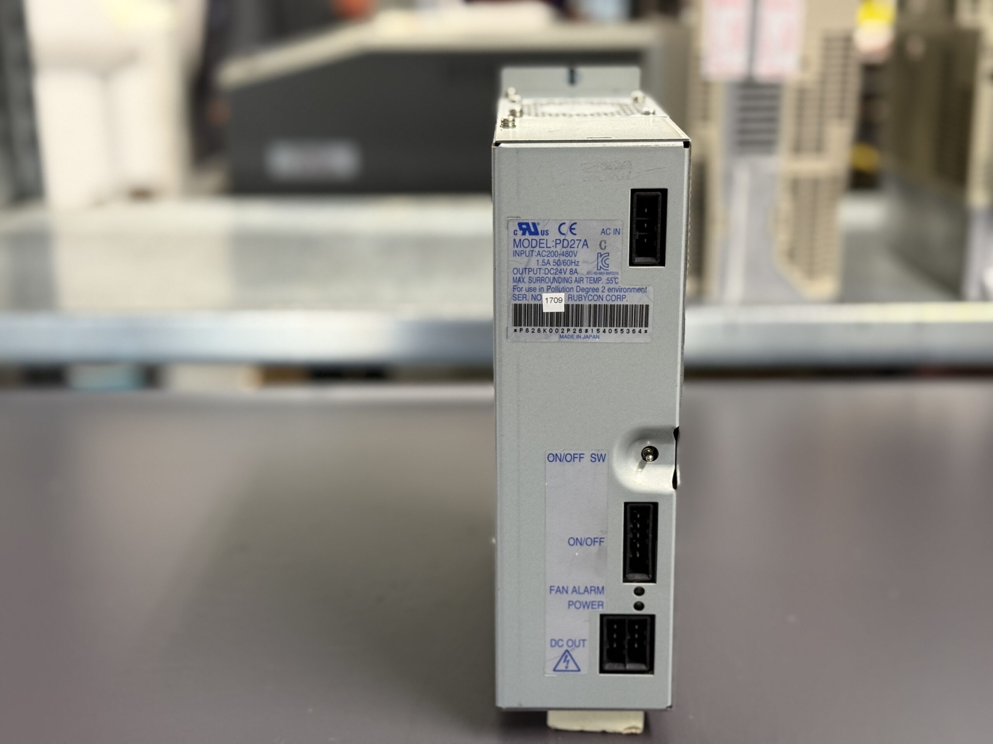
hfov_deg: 39.7
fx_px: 1377
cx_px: 496
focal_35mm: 48
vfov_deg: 30.3
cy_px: 372
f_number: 1.78
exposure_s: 1/50
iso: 250
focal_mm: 6.76
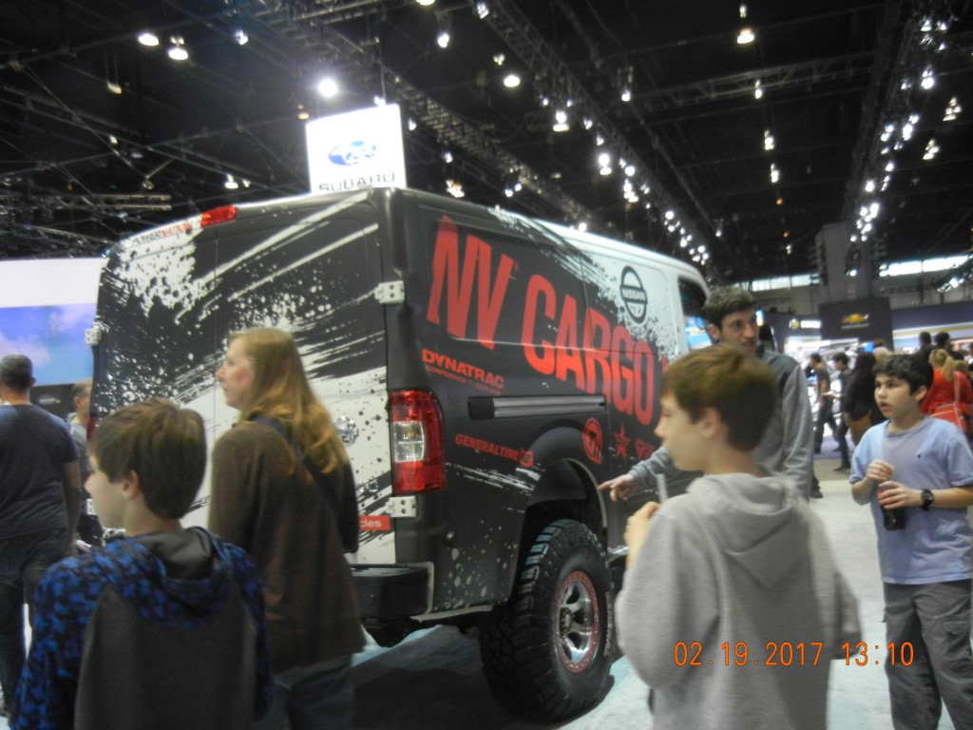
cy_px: 365
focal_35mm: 34
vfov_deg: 41.8
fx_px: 956
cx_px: 486
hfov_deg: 54.0
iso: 640
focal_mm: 6.2
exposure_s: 1/80.7
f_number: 3.6
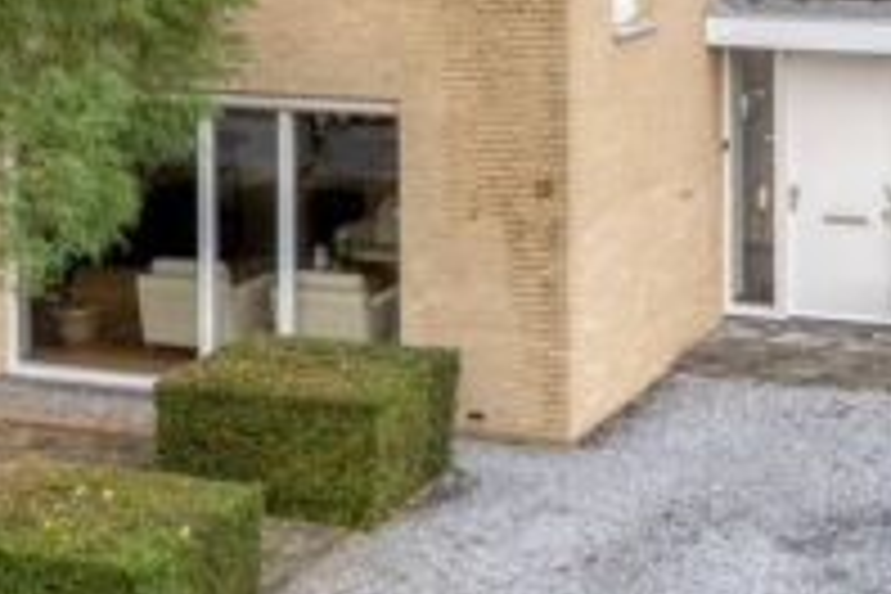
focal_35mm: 88
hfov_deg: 23.1
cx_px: 405
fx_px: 2178
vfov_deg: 15.4
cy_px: 479
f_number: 8
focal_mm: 17
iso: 200
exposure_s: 1/200
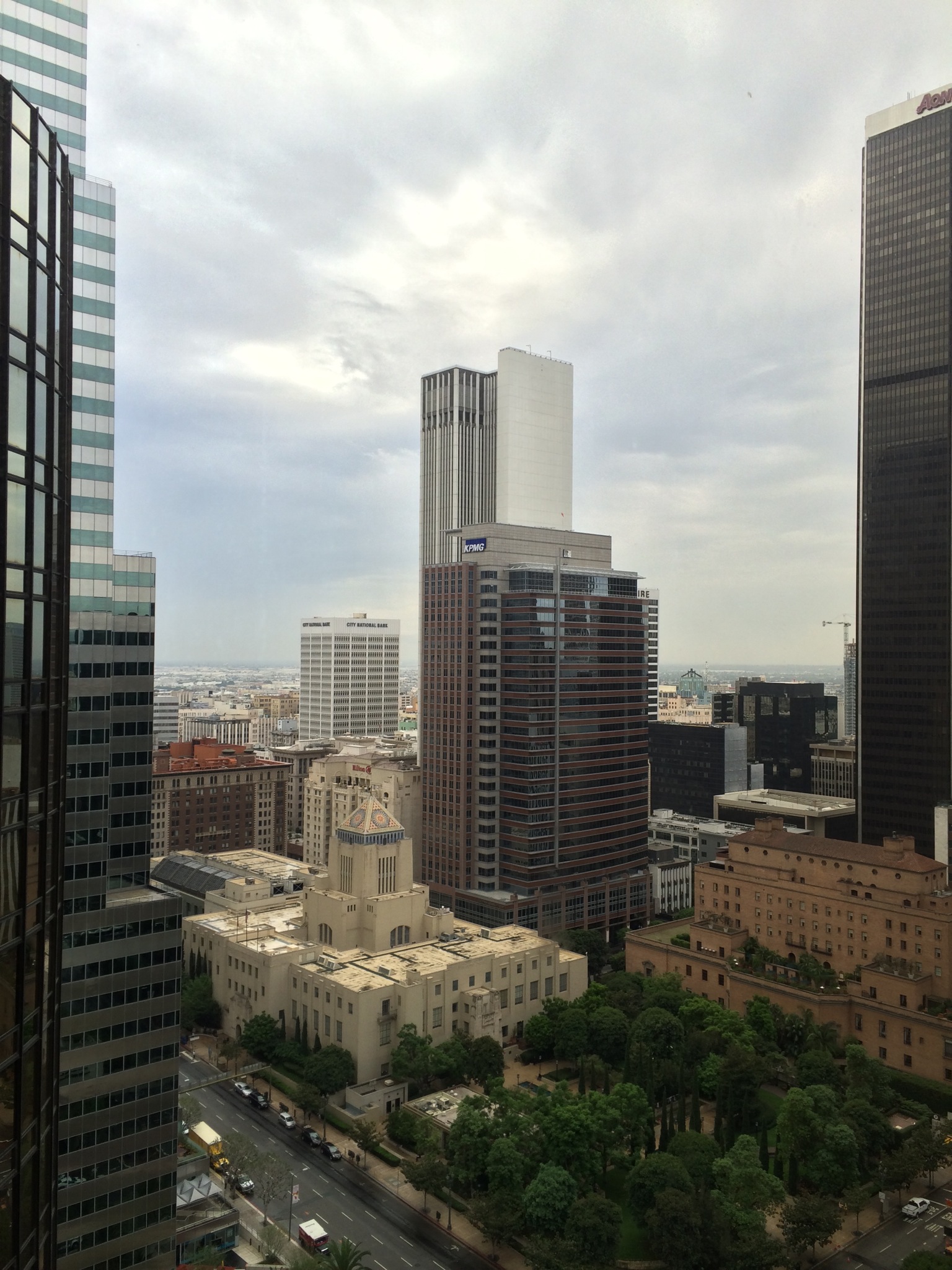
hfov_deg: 46.8
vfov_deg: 60.0
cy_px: 635
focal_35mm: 30
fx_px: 1100
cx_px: 476
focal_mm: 4.12
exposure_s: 1/120
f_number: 2.2
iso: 40
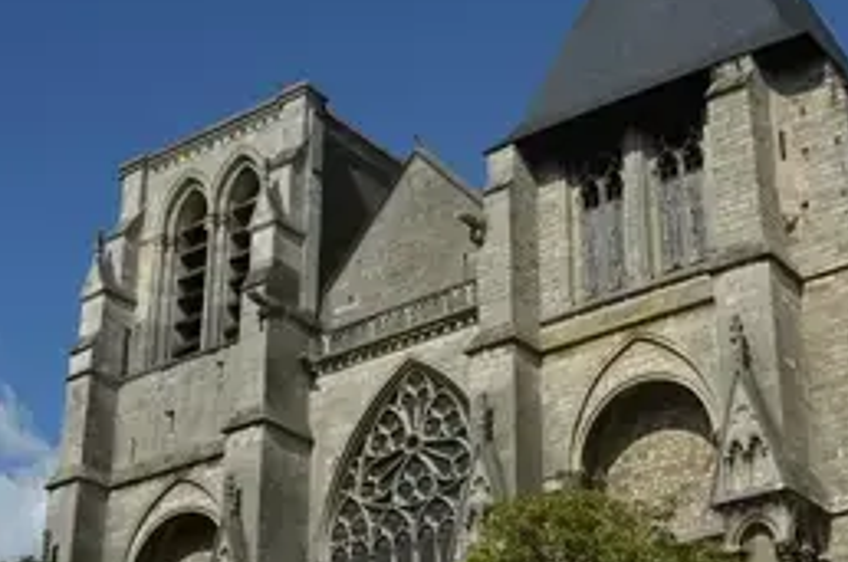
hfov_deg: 29.9
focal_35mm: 67
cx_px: 572
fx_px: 1575
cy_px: 291
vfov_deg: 20.2
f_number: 8
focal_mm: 24
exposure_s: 1/800
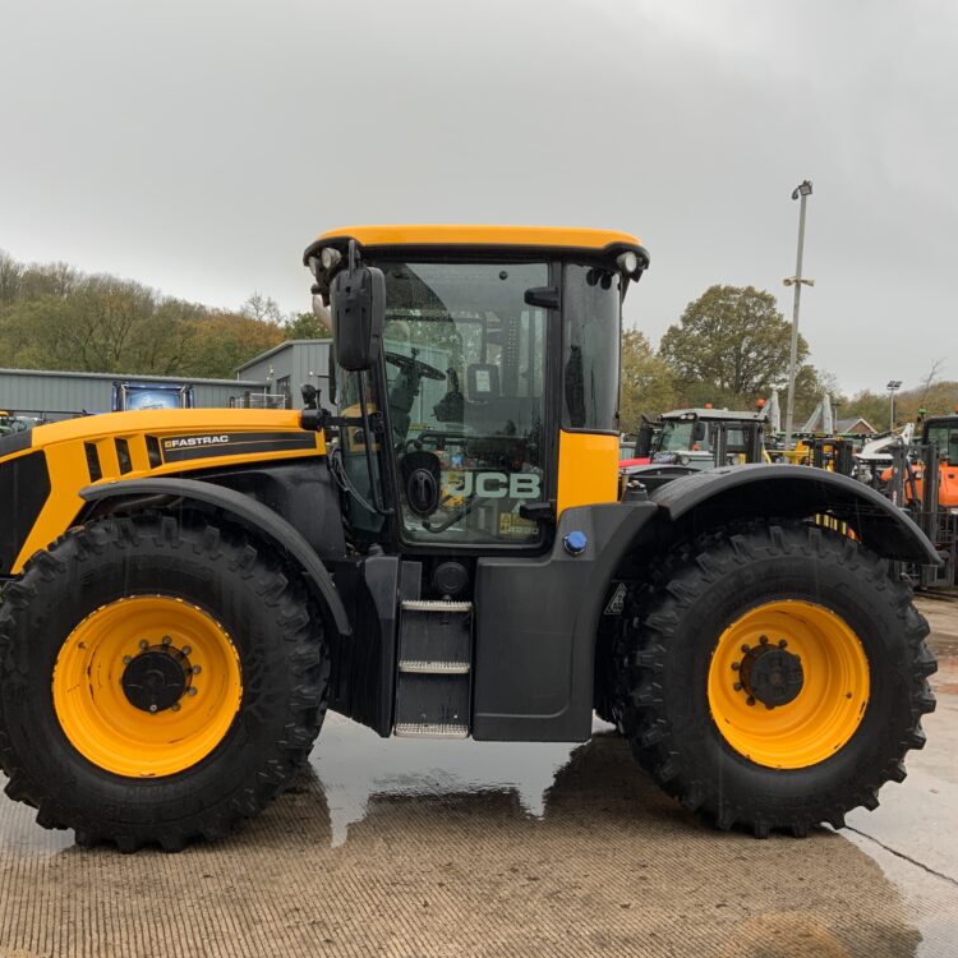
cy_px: 480
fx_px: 1096
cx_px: 489
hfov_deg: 47.2
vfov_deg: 47.2
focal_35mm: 35
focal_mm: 3
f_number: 1.8
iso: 25
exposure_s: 1/122
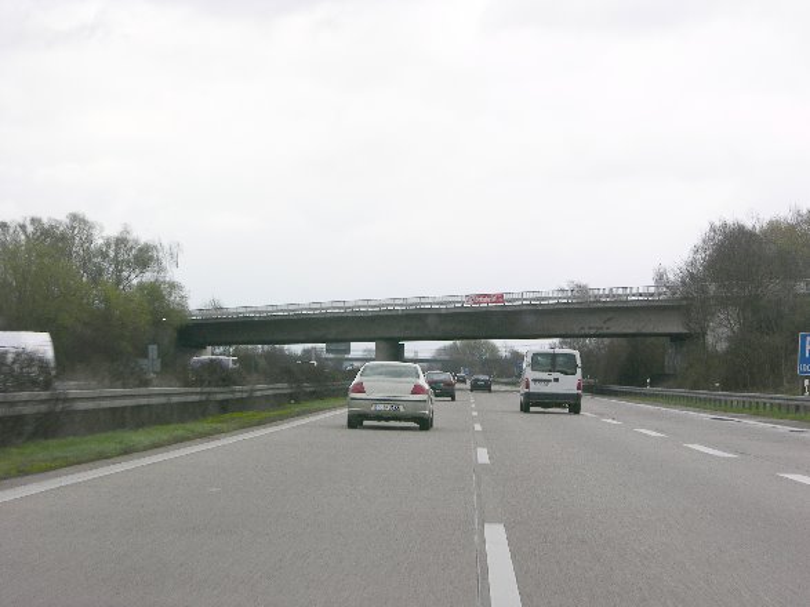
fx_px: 2176
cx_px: 405
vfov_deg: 15.9
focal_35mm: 93
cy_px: 304
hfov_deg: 21.1
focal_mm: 23.7
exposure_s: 1/126
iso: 50
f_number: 5
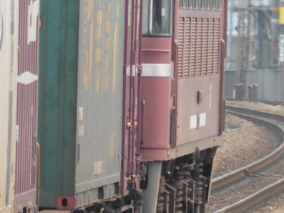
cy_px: 54
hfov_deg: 1.6
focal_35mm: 1239
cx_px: 54
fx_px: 10168
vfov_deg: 1.2
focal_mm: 86
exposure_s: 1/60
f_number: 6.4
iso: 400
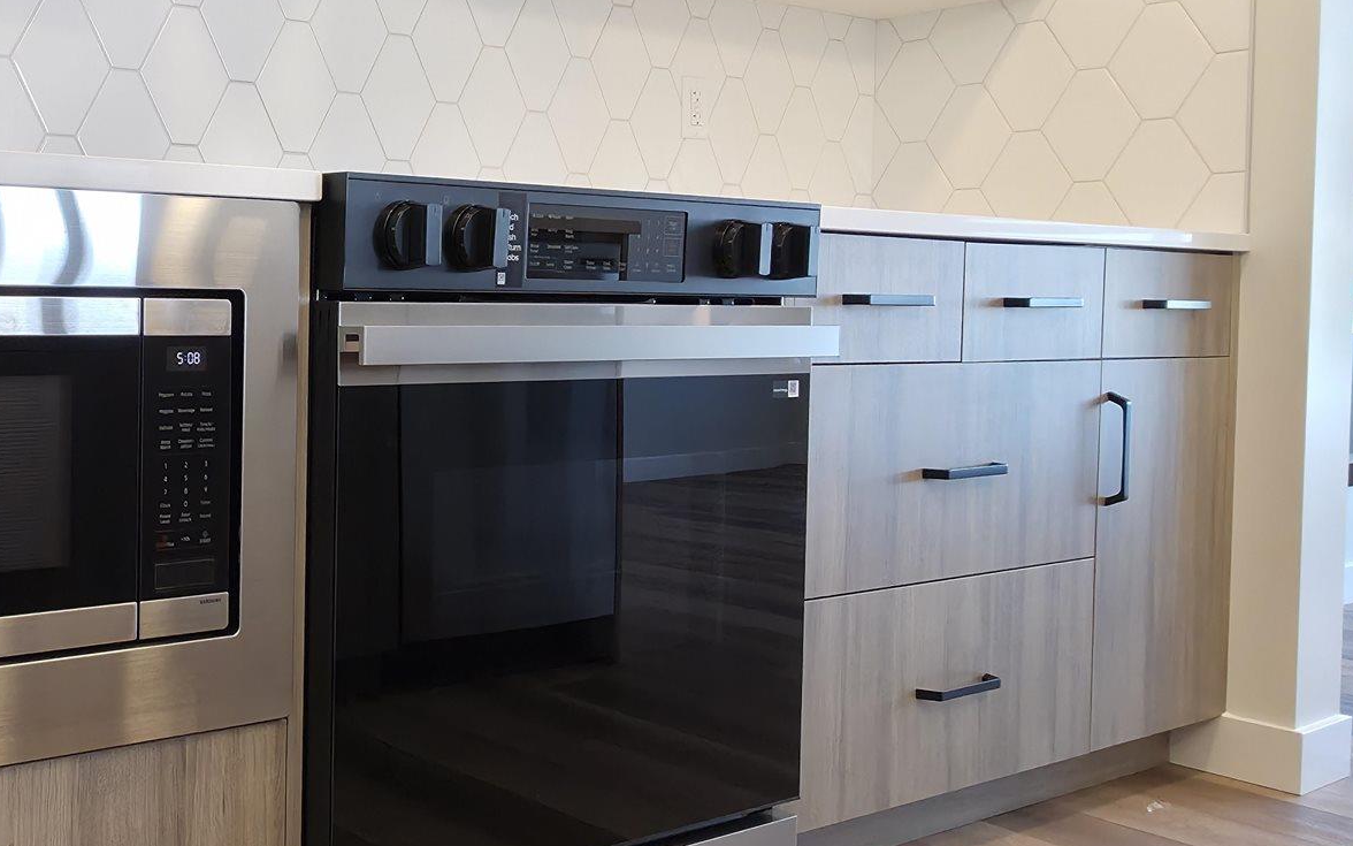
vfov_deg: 35.2
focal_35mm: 36
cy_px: 320
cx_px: 79
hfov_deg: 47.2
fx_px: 1327
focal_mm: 2.2
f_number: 1.9
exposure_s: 1/40
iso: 100
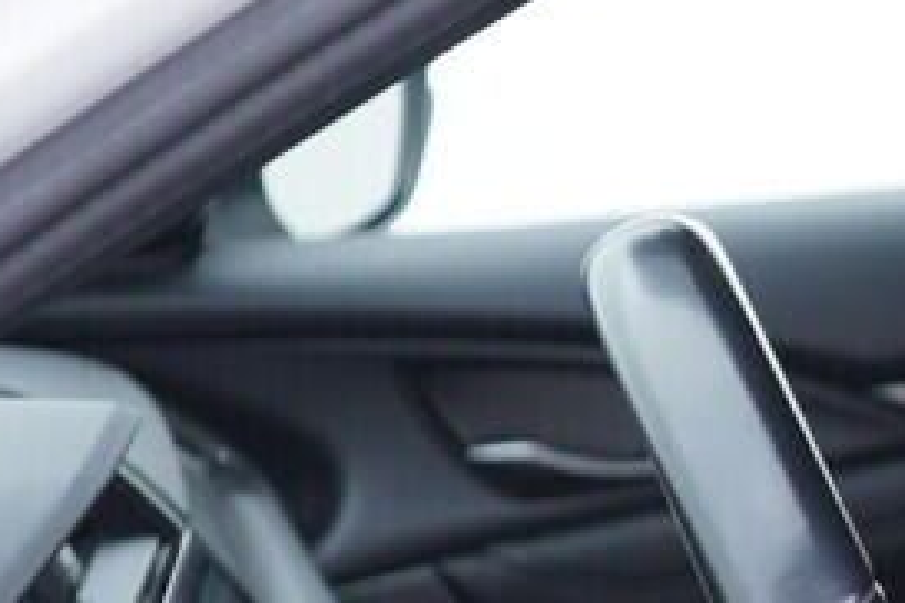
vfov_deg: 7.1
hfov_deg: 9.8
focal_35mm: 190
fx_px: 4776
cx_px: 1986
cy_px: 868
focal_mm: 24
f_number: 2.8
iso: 160
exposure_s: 1/40
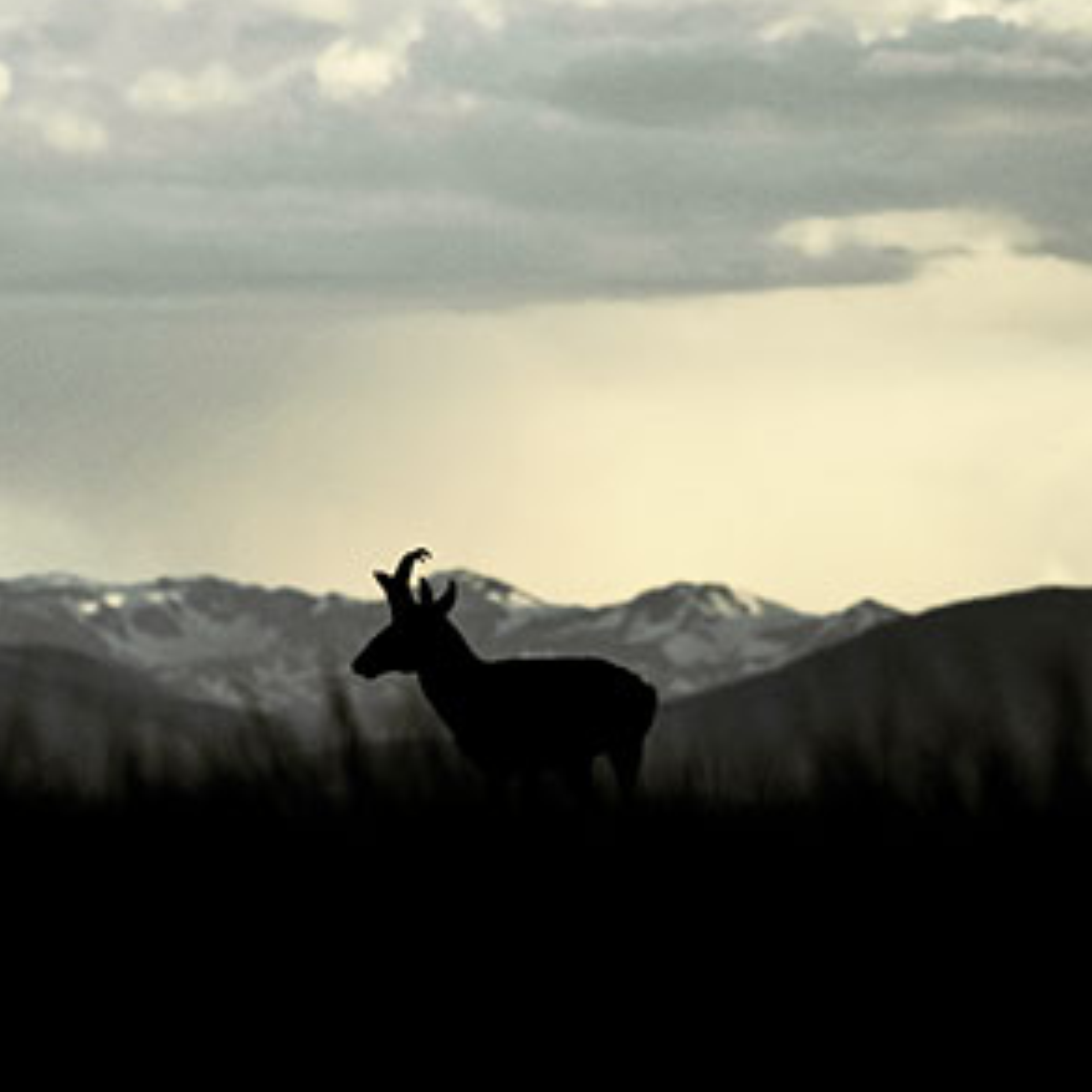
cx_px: 205
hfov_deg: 2.5
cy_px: 542
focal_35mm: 710
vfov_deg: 2.5
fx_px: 25340
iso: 2500
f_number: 11
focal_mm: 490
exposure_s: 1/500
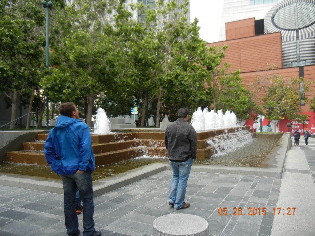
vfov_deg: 46.8
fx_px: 273
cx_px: 158
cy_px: 118
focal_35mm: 30
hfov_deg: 60.0
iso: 160
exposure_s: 1/707
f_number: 3.5
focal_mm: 5.4
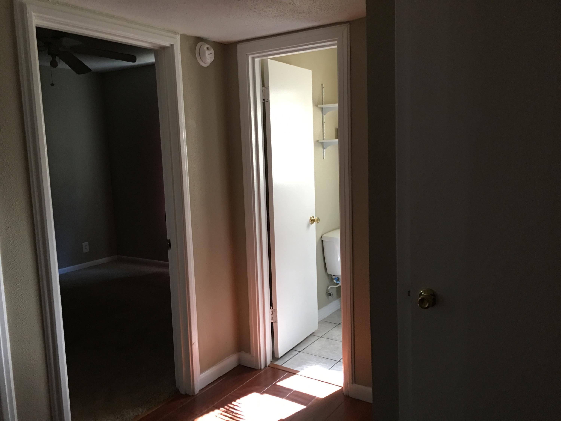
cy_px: 210
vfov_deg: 48.2
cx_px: 280
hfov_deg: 61.7
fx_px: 470
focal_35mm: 29
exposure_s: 1/15
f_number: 2.2
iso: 80
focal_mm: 4.15
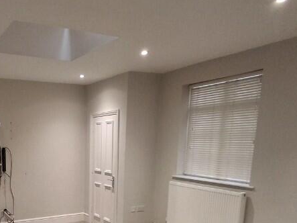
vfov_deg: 36.2
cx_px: 58
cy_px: 202
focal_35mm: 37
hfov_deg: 47.4
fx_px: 317
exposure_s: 1/33
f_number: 2.2
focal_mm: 1.64
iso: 200
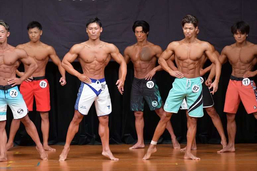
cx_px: 128
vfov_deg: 4.8
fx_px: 2034
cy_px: 86
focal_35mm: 285
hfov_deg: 7.2
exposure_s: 1/400
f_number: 5.6
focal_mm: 190
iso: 5000
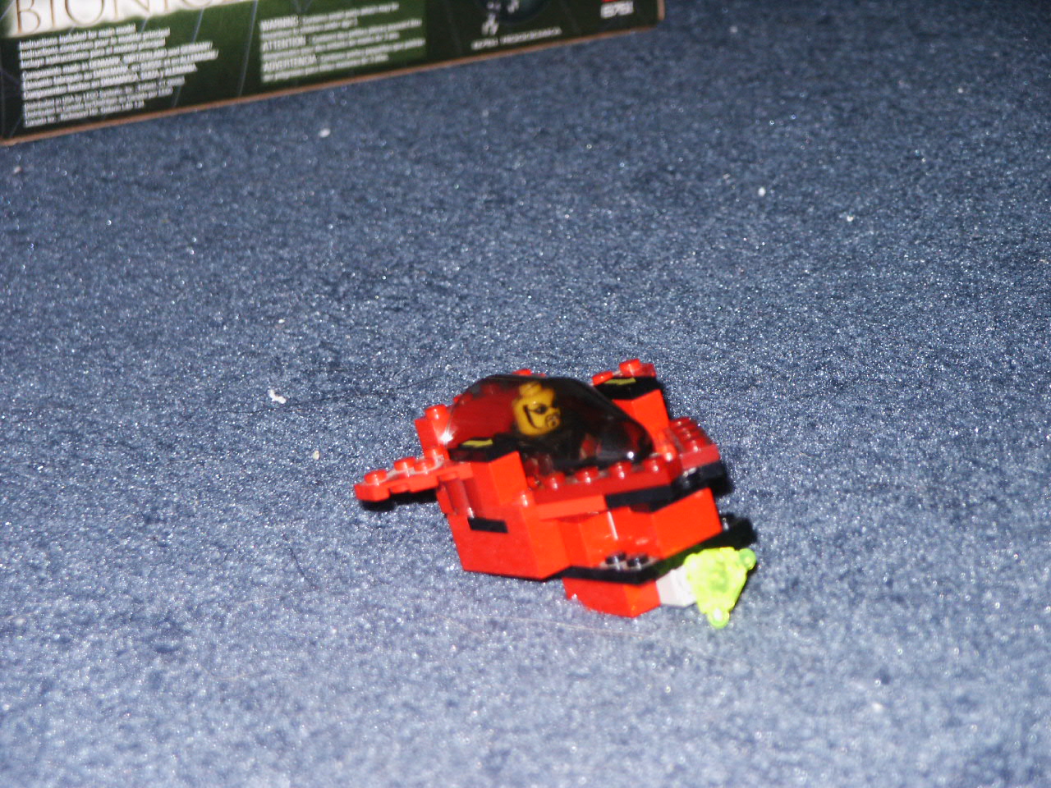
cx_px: 526
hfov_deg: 14.2
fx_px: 4220
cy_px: 394
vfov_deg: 10.7
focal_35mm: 139
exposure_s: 1/125
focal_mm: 28.23
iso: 200
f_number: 3.6
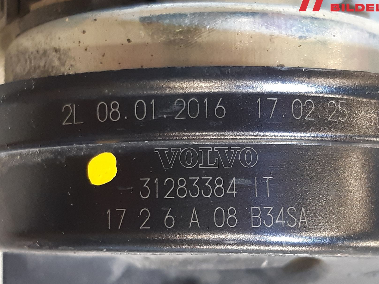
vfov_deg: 42.9
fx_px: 361
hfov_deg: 55.3
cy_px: 152
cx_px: 203
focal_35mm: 33
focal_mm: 3.93
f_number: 1.7
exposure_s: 1/50
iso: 200
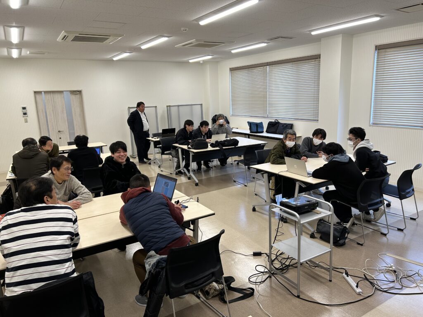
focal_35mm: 26
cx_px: 212
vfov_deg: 53.1
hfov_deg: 67.3
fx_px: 318
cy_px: 158
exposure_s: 1/120
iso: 80
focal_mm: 5.7
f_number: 1.5
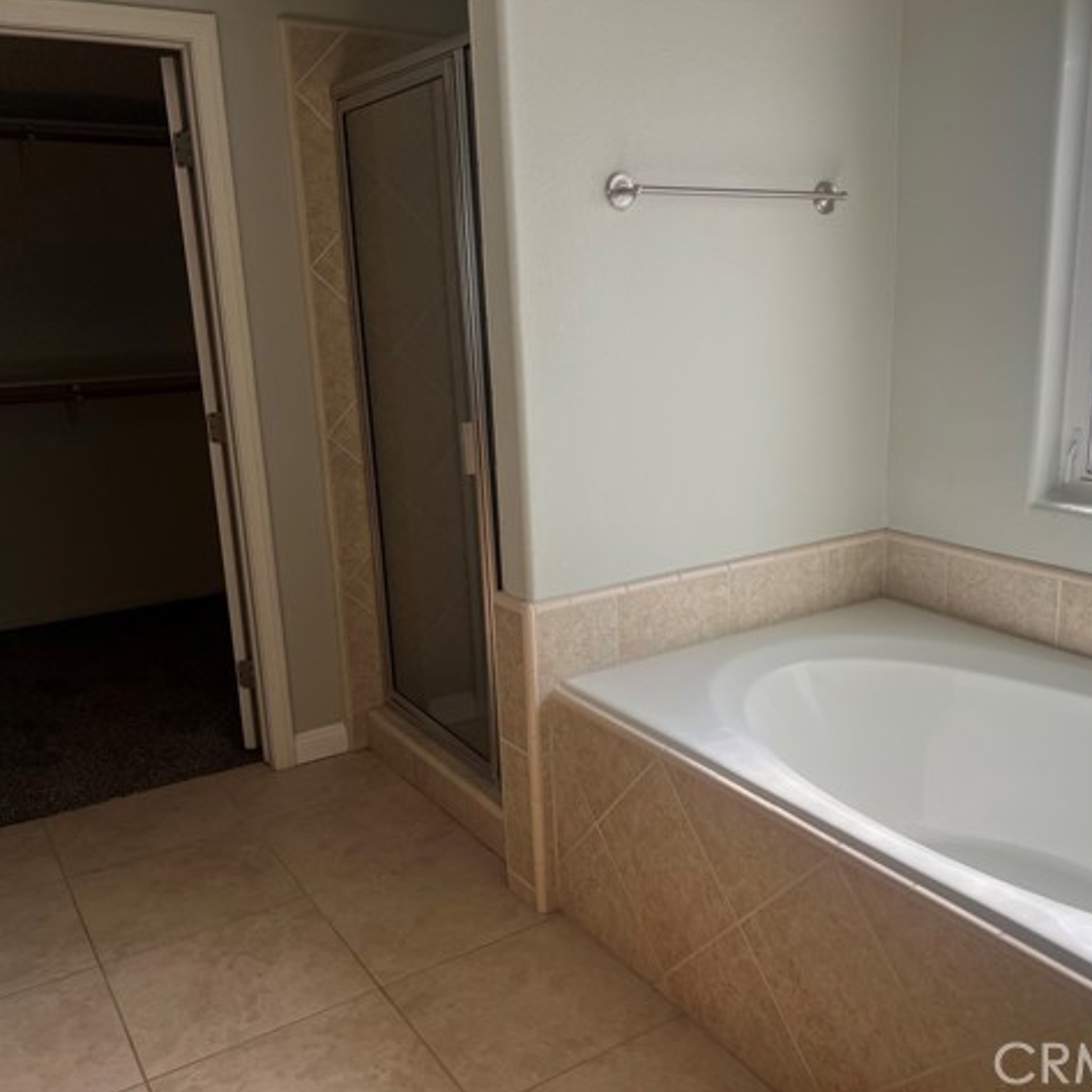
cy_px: 544
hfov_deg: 52.2
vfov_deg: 52.5
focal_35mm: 31
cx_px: 645
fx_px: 1106
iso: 50
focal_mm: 5.7
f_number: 1.5
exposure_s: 1/753
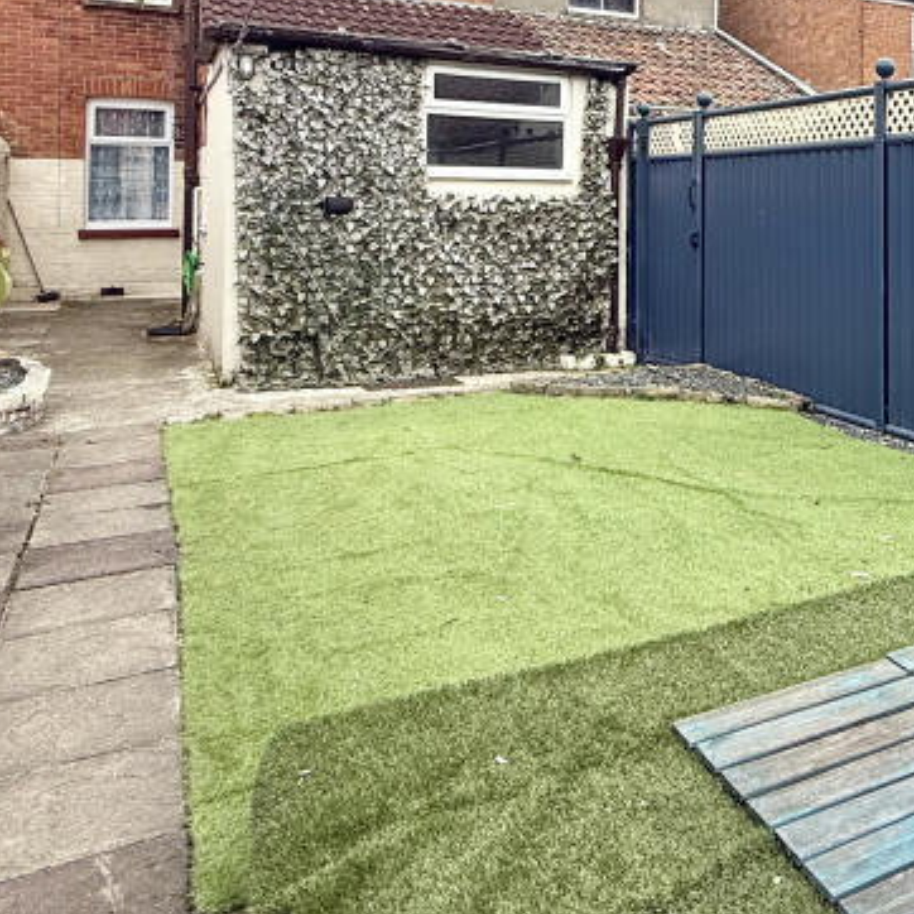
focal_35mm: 35
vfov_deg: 44.9
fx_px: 1046
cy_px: 187
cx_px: 899
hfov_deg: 41.5
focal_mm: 2.22
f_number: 2.2
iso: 64
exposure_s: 1/830
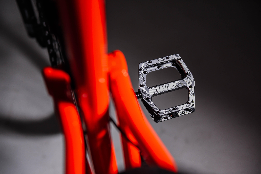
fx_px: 348
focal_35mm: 48
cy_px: 87
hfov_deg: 41.1
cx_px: 130
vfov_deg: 28.1
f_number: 2.8
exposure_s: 1/80
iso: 500
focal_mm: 48
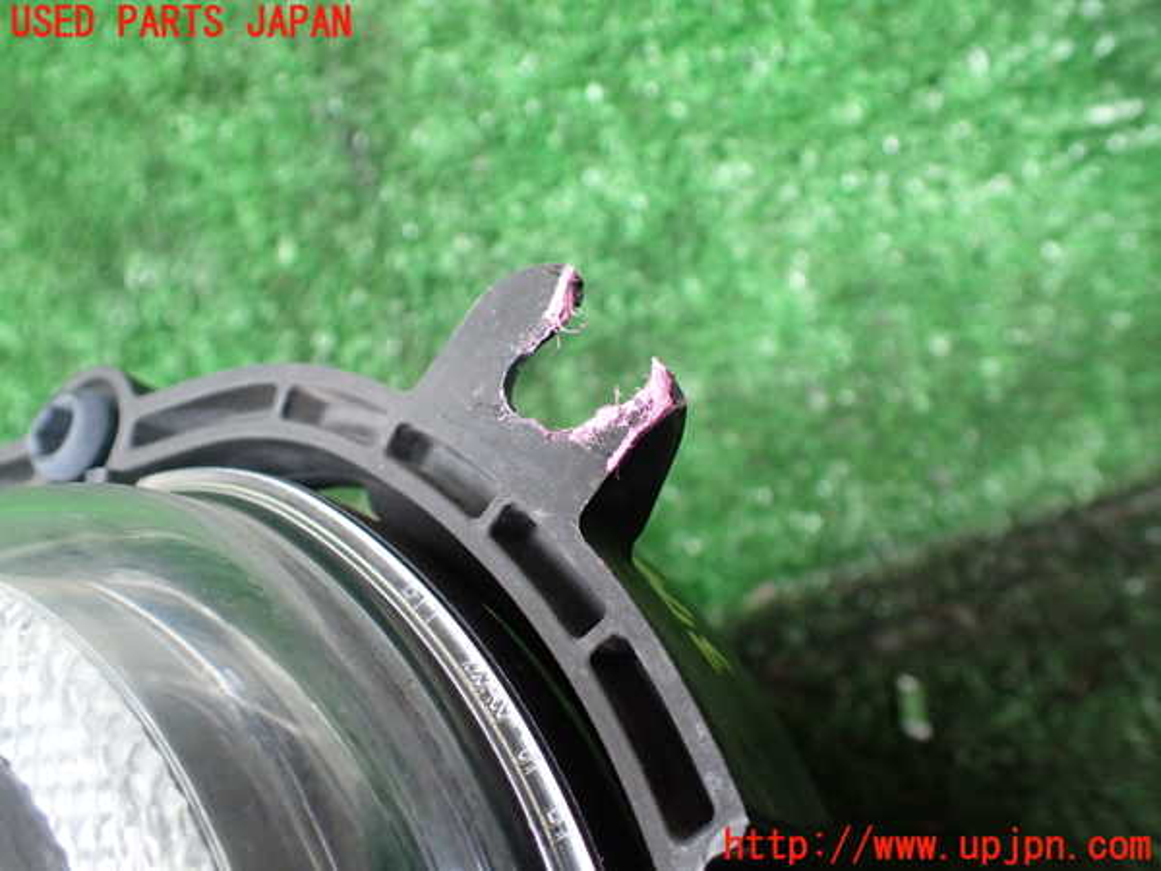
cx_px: 580
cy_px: 436
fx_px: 1006
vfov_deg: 46.8
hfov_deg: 60.0
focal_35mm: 30
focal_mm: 5.4
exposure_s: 1/125
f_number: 2.3
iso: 500
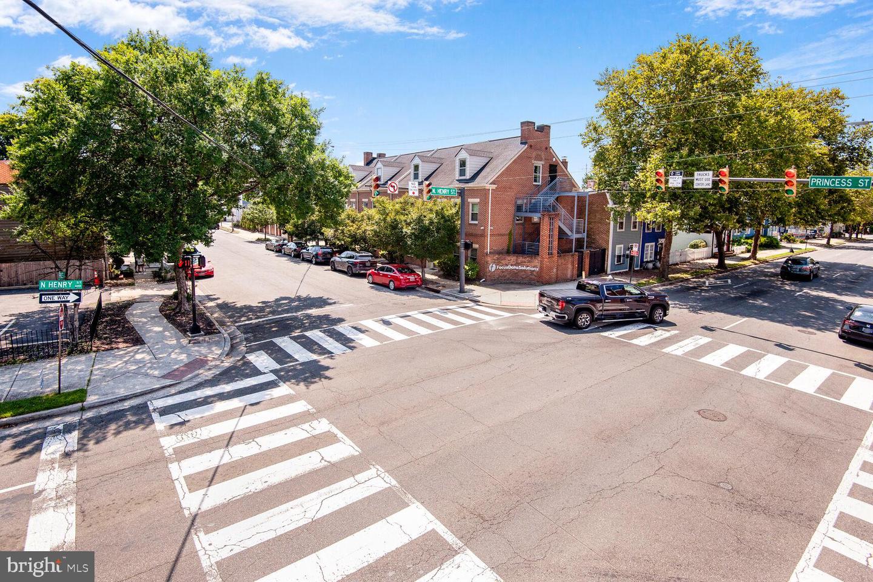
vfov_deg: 73.7
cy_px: 291
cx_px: 436
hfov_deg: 96.7
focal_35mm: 16
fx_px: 388
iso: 200
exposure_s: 1/640
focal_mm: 16
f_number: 5.6
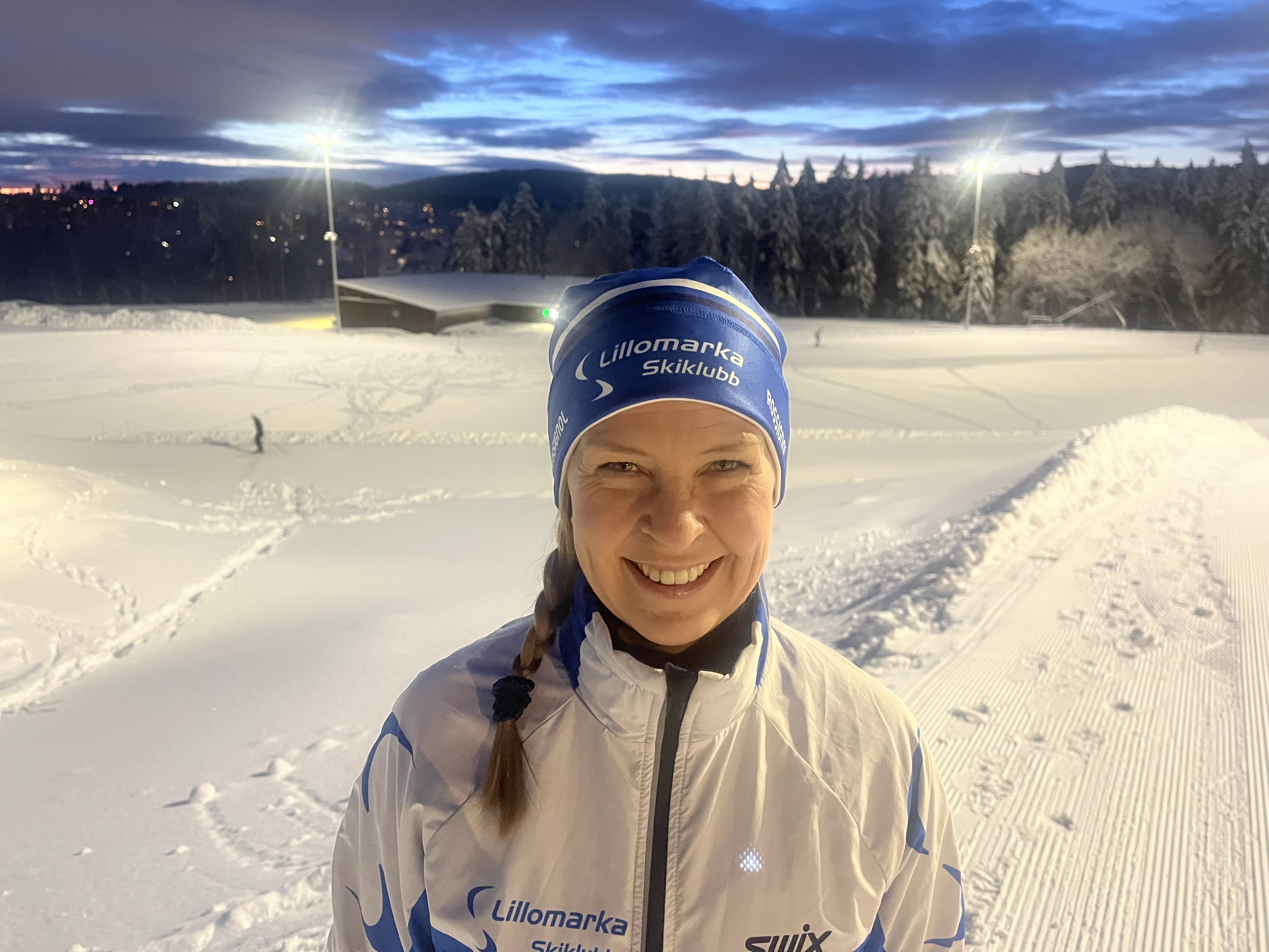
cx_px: 634
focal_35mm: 26
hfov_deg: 67.3
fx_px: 953
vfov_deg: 53.1
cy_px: 476
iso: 500
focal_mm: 5.1
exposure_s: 1/33
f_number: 1.6
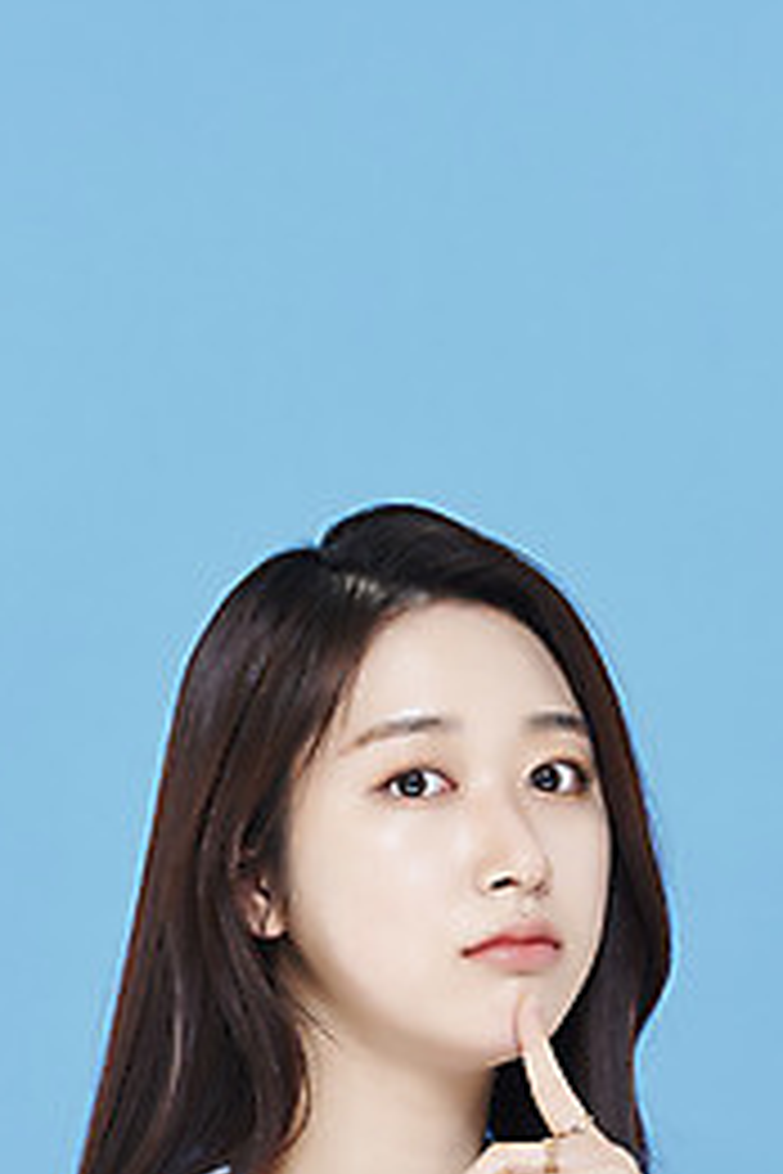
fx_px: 5252
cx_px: 470
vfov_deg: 12.7
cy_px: 814
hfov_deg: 8.5
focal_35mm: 161
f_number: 11
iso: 64
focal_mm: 105
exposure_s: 1/125
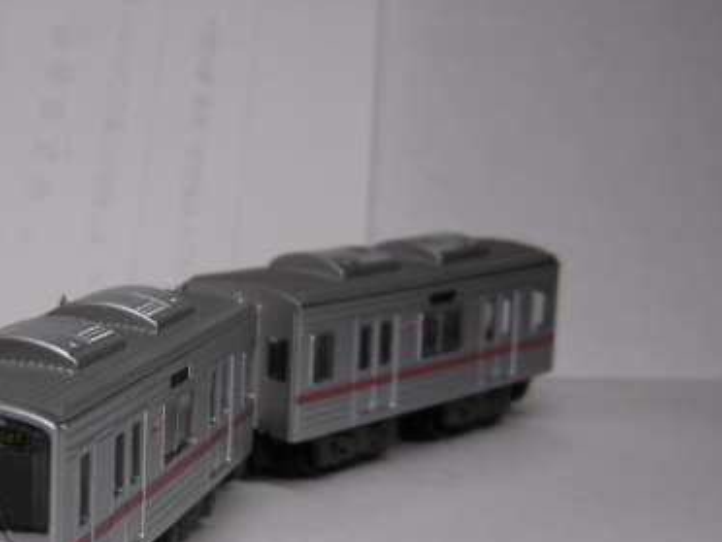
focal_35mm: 74
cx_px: 153
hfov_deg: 25.9
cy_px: 414
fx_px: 1543
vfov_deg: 19.7
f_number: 3.8
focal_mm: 7.7
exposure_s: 1/160
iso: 100
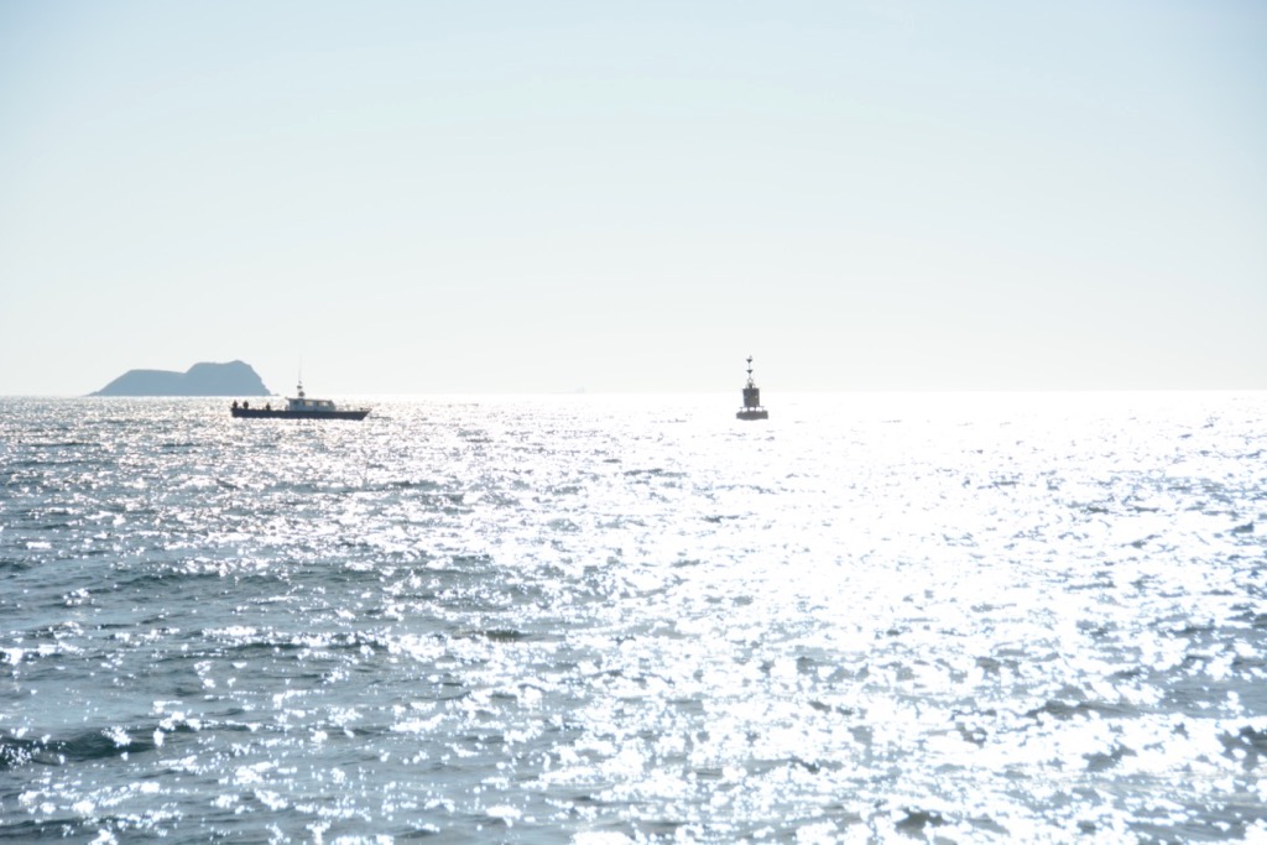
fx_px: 4329
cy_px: 422
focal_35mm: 123
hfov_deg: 16.7
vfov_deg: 11.1
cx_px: 634
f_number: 5.6
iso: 400
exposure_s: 1/4000
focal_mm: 82
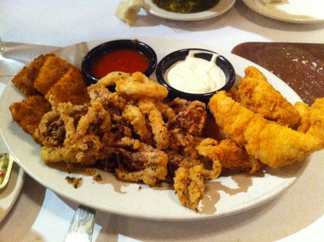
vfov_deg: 40.6
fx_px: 327
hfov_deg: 52.7
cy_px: 121
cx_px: 162
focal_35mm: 35
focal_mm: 3.85
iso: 400
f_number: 2.8
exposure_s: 1/15
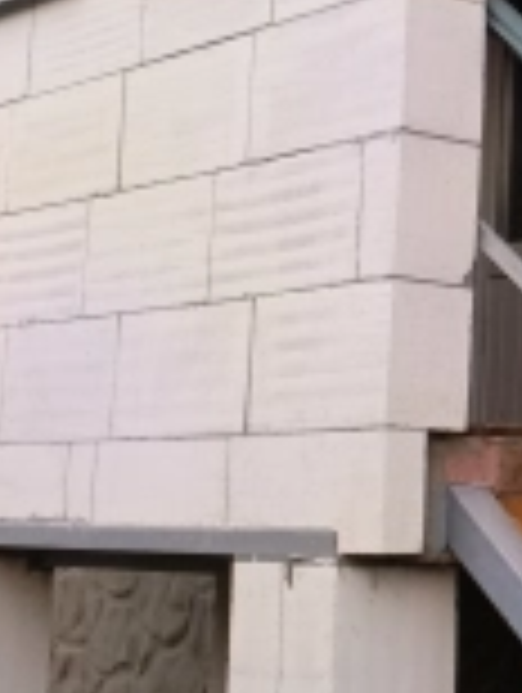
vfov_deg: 20.2
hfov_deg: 14.3
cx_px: 770
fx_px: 1945
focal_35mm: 97
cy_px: 310
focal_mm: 4.09
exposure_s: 1/100
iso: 58
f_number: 1.6
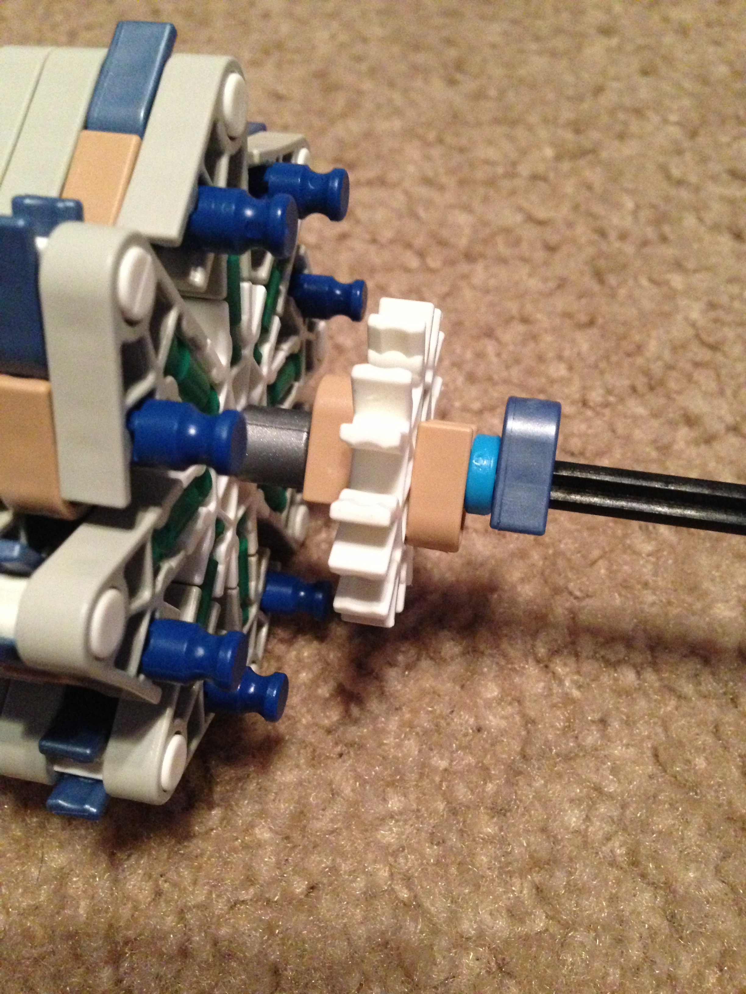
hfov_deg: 42.9
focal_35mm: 33
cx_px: 373
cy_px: 497
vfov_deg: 55.4
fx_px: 948
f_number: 2.4
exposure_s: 1/15
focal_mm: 4.13
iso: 800
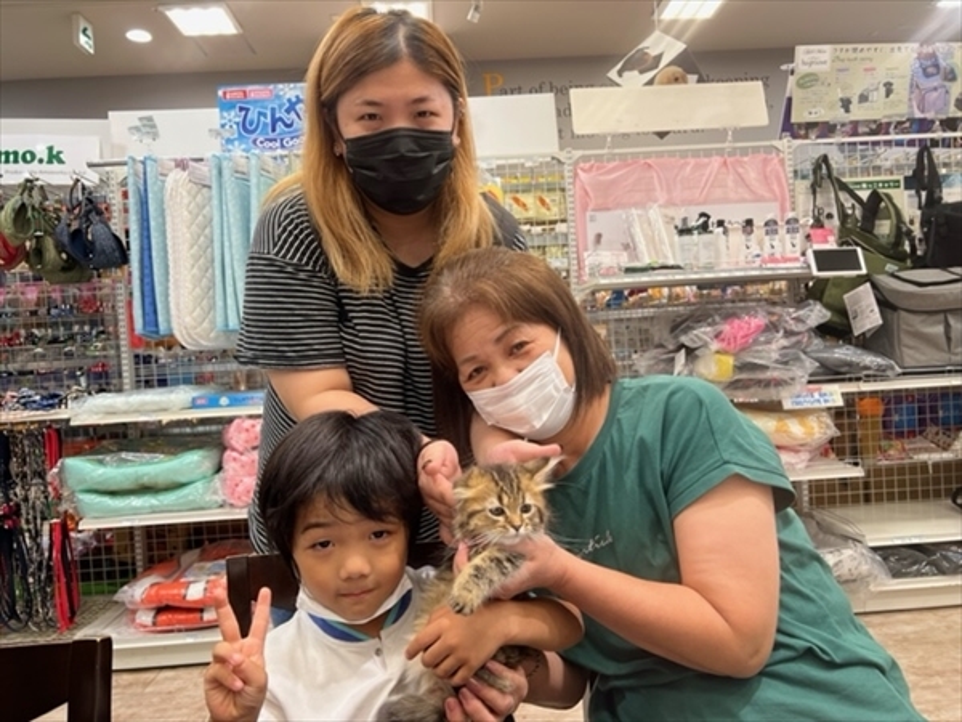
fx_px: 723
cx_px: 481
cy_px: 361
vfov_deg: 53.1
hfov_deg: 67.3
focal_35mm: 26
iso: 100
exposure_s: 1/100
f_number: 1.5
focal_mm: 5.7
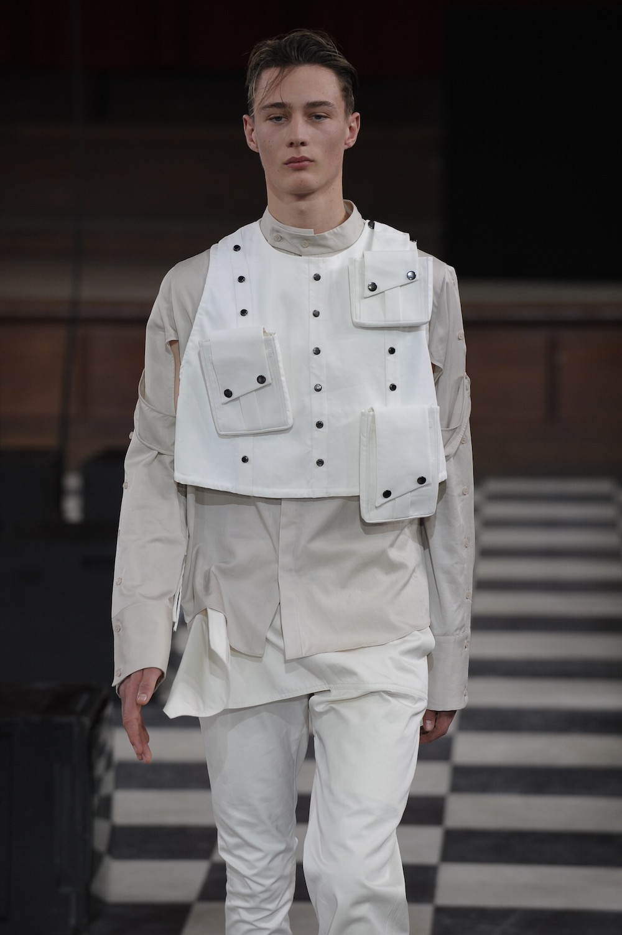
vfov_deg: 10.8
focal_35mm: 190
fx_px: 4931
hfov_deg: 7.2
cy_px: 468
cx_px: 311
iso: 1000
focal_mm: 190
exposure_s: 1/500
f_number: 4.5
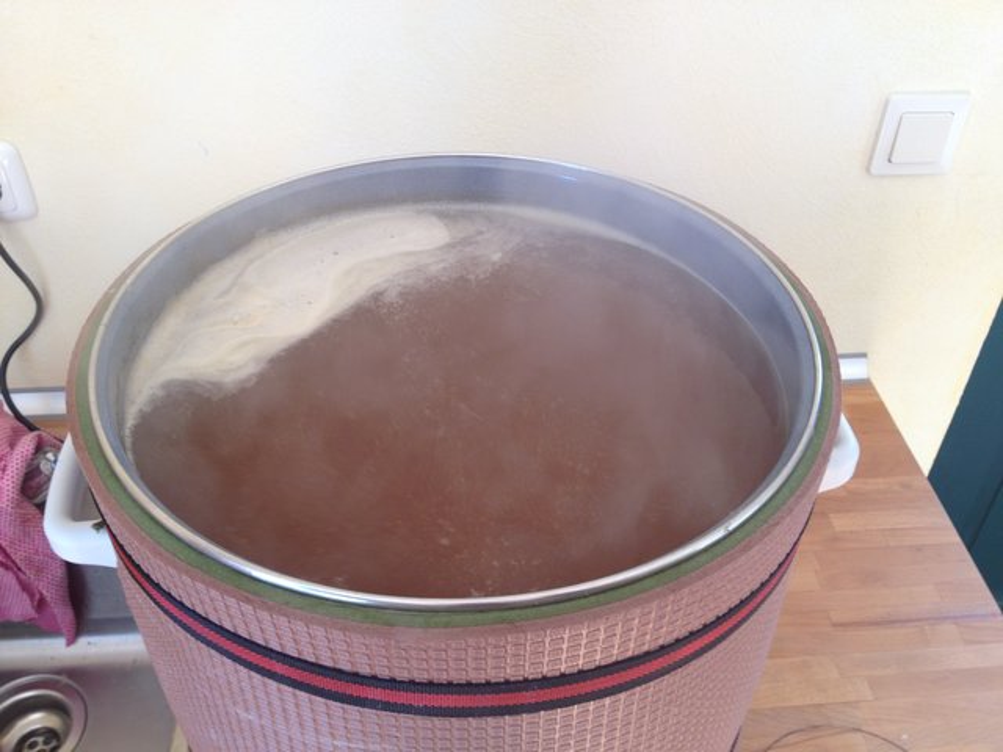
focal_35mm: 35
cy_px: 376
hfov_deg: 52.6
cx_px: 502
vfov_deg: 40.7
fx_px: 1014
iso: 50
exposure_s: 1/40
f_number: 2.4
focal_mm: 4.28
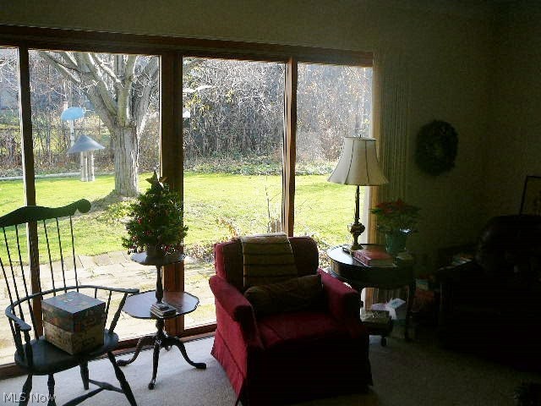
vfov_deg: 40.7
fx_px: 547
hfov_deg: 52.6
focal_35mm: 35
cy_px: 203
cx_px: 270
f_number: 2.8
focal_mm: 5.2
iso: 80
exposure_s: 1/160
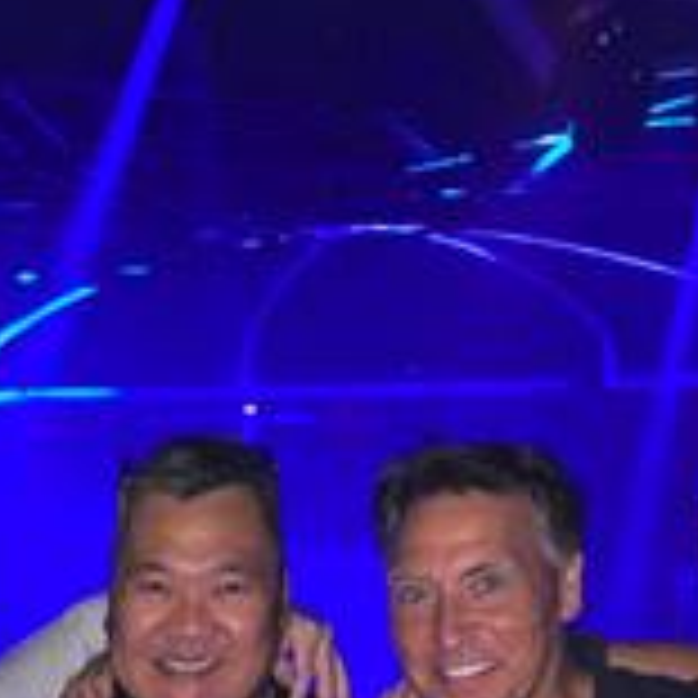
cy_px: 968
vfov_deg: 17.9
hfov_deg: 19.0
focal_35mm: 89
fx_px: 2030
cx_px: 9
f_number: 1.6
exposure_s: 1/4
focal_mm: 5.1
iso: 160
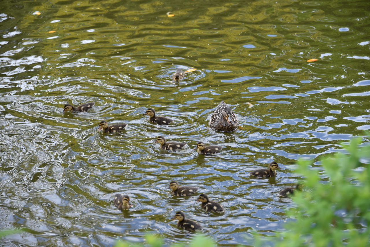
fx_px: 1285
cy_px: 124
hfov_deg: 16.4
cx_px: 185
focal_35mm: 125
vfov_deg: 11.0
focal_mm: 125
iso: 220
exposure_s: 1/250
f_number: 5.6
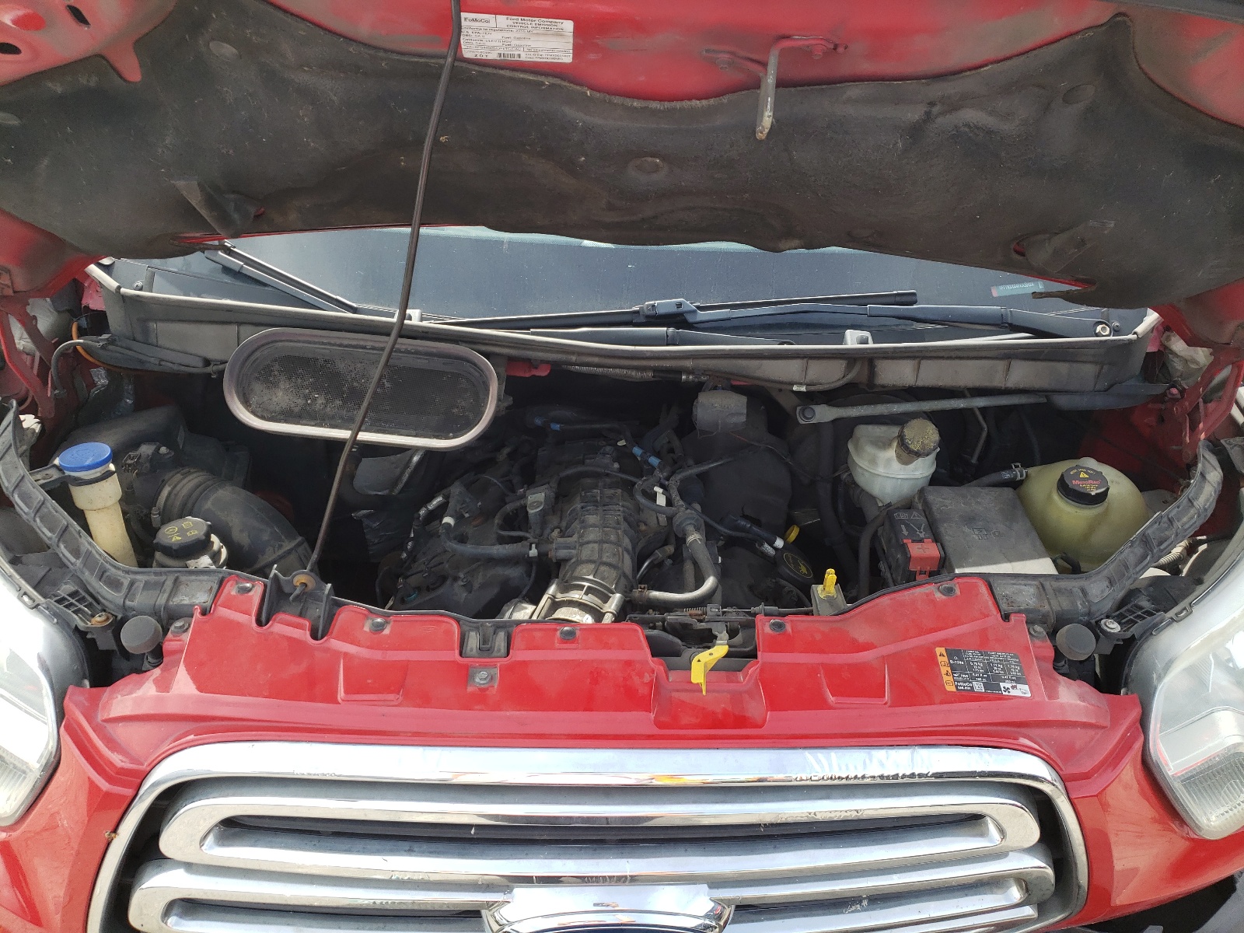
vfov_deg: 53.1
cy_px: 466
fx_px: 934
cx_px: 622
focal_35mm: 26
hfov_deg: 67.3
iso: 50
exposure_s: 1/556
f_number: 1.5
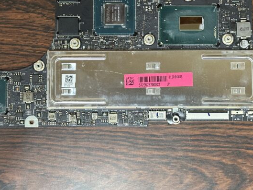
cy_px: 52
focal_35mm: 93
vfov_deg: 15.8
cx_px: 151
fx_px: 679
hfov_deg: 21.1
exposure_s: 1/33
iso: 320
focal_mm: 6.86
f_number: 1.78
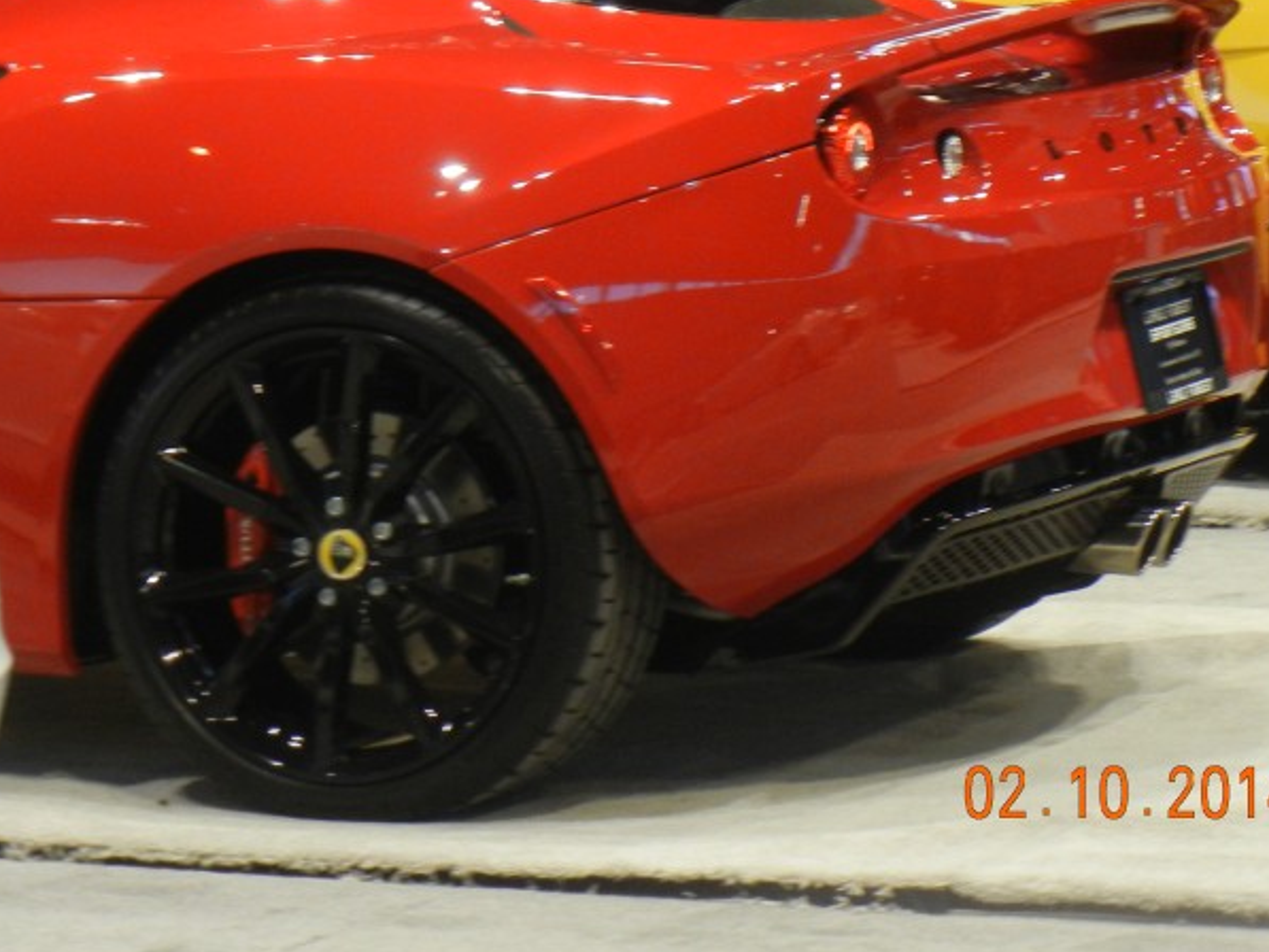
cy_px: 147
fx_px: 8360
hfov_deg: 8.7
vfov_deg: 6.5
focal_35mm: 228
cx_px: 544
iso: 400
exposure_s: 1/32
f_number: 4.6
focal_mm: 24
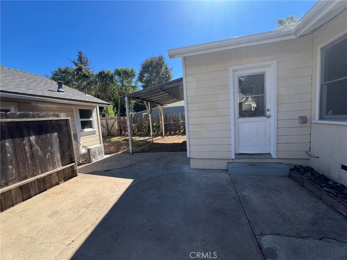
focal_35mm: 13
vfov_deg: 89.9
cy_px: 130
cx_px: 174
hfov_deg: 106.2
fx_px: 130
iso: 32
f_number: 1.8
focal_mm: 1.57
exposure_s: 1/576
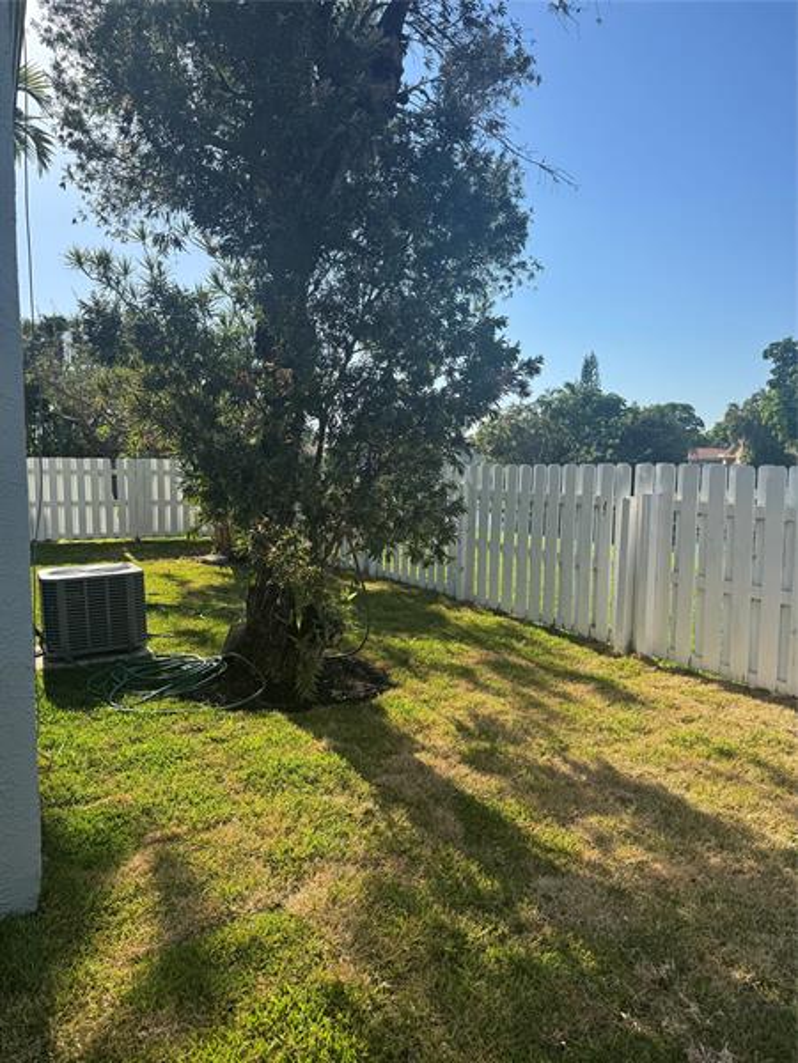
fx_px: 738
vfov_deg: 71.6
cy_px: 532
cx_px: 399
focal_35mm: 24
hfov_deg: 56.8
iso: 80
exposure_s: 1/2506
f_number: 1.78
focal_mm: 6.76
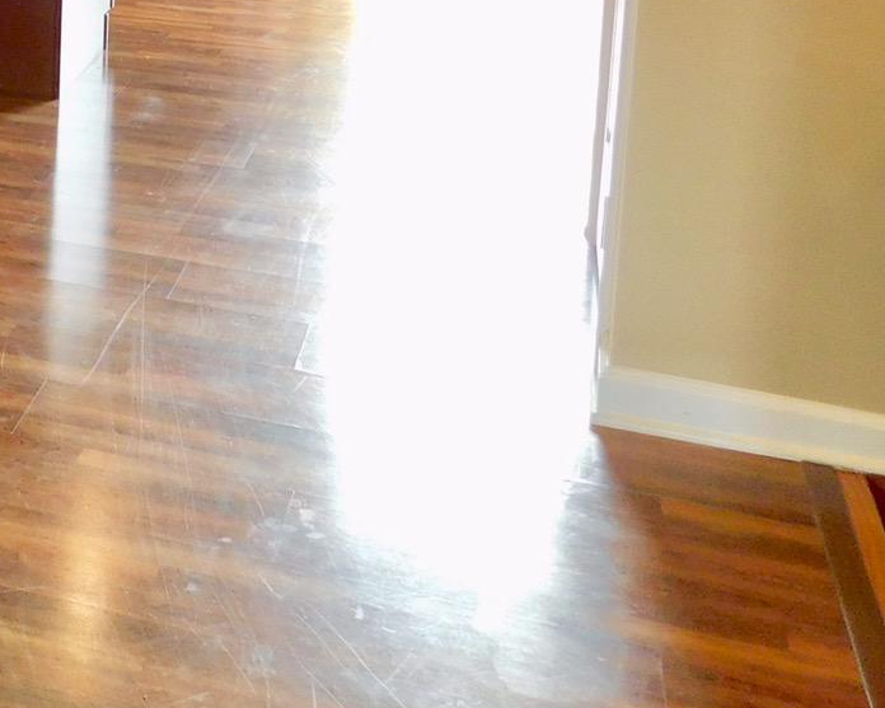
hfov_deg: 25.0
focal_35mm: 66
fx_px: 1729
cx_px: -255
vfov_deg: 21.1
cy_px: -197
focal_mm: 4
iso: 200
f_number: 3
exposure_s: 1/30
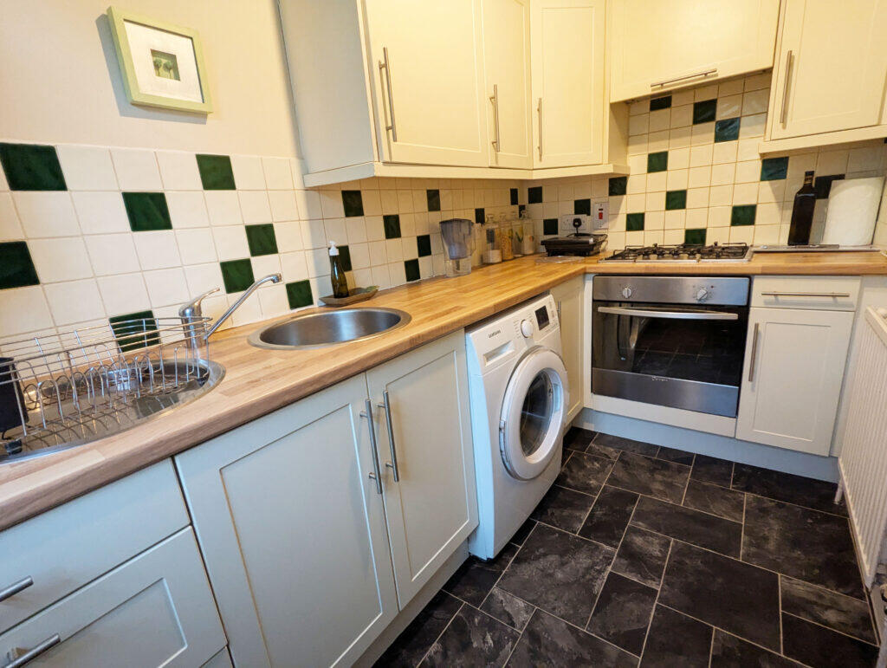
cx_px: 444
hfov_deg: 94.4
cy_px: 334
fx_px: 411
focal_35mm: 16
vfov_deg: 78.2
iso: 377
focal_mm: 2.35
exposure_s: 1/32.5
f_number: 2.2
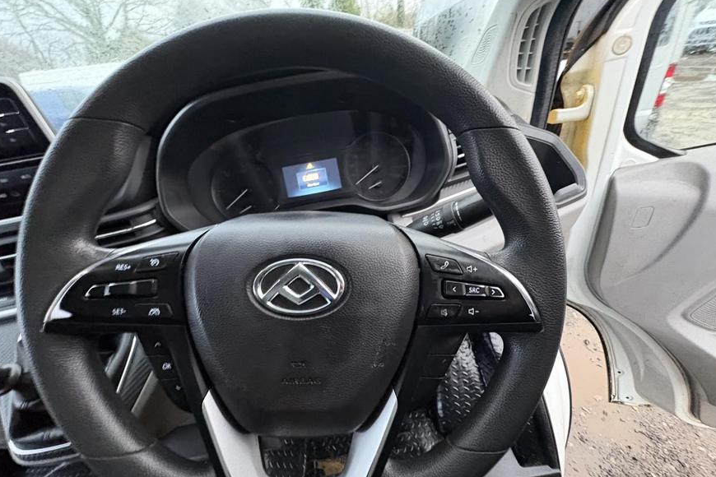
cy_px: 267
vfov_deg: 77.0
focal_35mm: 15
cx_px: 359
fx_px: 298
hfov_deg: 100.4
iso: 800
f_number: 2.2
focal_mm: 2.22
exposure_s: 1/41
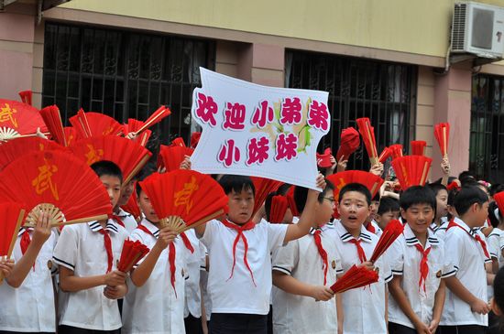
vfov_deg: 11.4
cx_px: 252
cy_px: 167
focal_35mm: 120
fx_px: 1678
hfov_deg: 17.1
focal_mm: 80
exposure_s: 1/800
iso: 640
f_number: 7.1
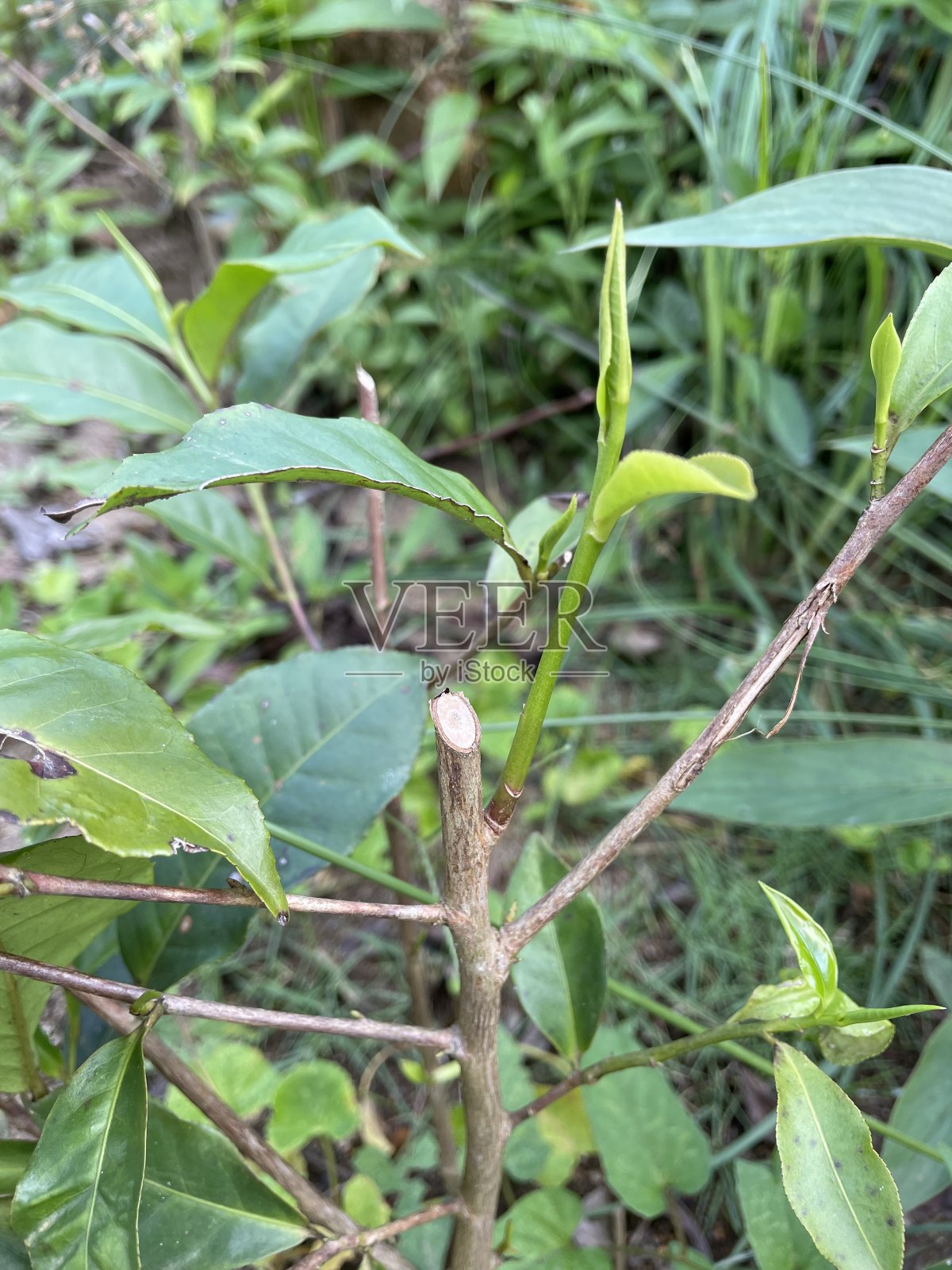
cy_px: 635
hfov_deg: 53.1
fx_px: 953
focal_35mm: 26
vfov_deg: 67.3
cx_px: 476
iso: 32
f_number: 1.6
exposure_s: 1/362
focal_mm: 4.2
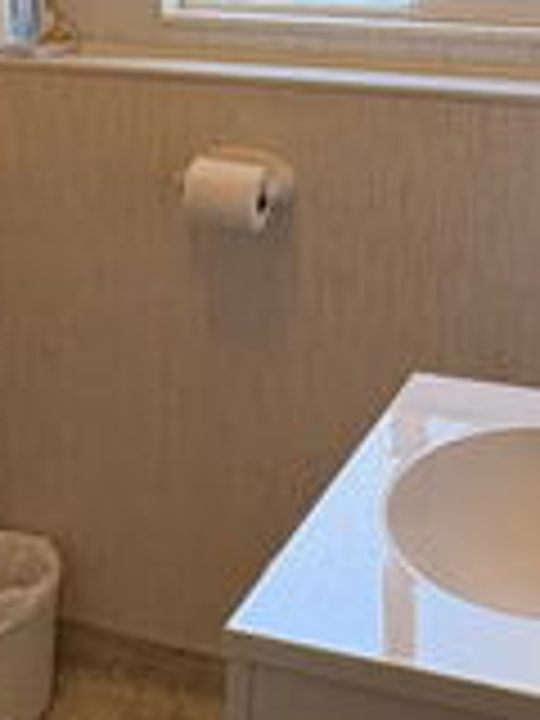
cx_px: 220
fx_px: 1394
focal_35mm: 67
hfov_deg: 21.9
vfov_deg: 28.3
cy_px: 135
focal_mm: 2.22
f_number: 2.2
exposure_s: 1/120
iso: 160
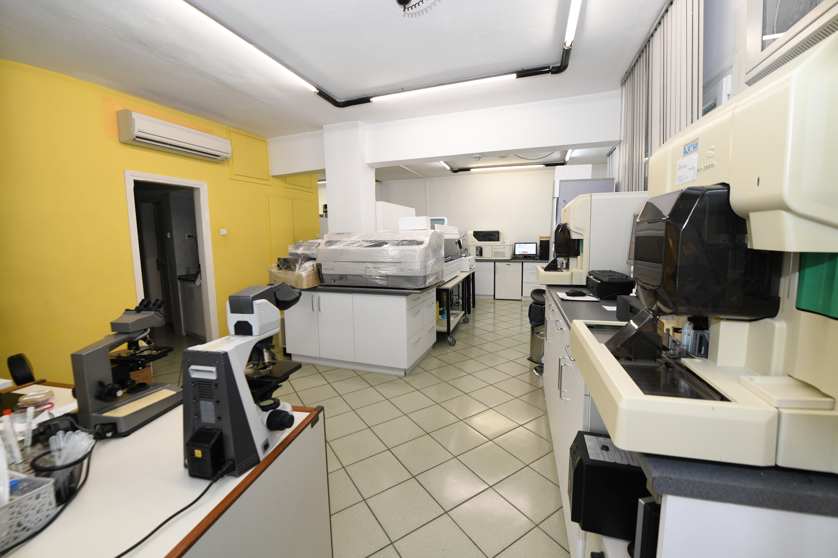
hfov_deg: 104.3
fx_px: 326
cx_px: 419
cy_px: 279
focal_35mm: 14
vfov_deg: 81.2
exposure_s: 1/50
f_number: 6.3
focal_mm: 14
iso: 1600
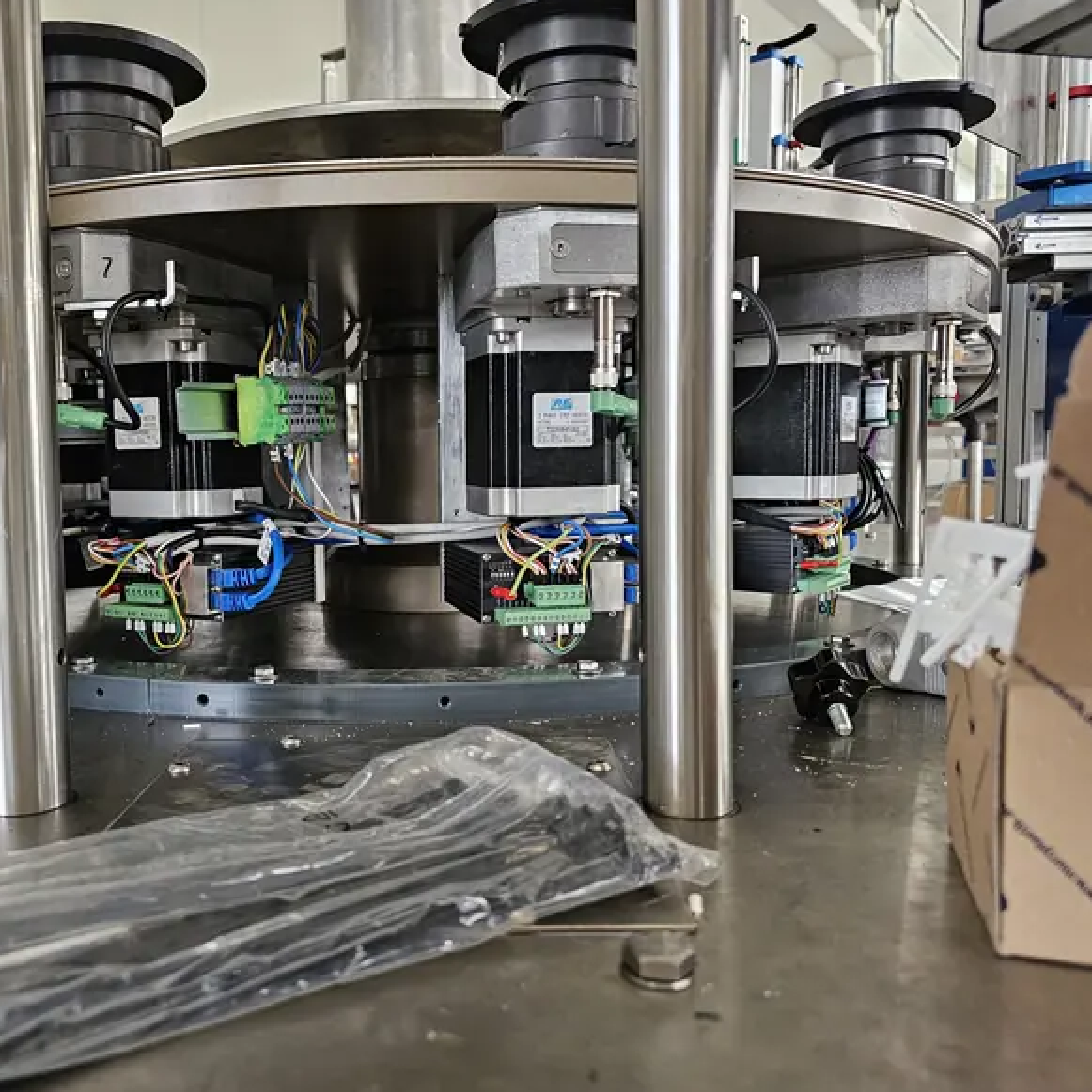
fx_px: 999
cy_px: 532
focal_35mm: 28
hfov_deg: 56.8
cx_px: 429
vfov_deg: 57.3
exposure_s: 1/142
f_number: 1.7
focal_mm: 6.3
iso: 640
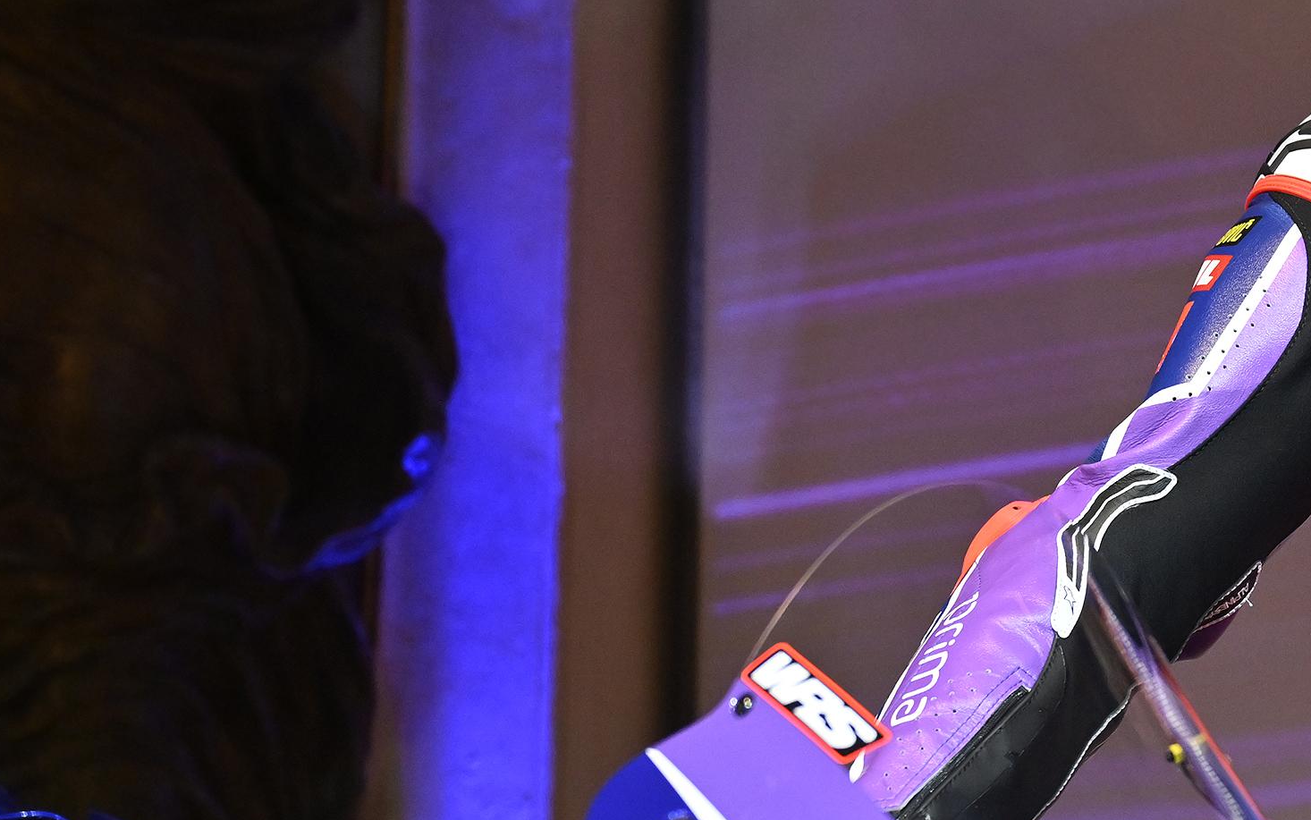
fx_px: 3216
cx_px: 1230
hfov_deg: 22.4
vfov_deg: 14.5
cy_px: 498
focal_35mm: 90
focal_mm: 37
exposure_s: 1/1600
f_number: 2.8
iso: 2000
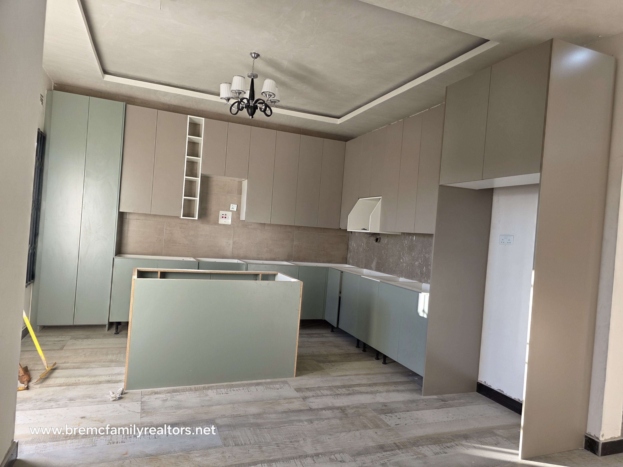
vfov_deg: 58.9
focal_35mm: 23
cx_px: 312
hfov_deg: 73.9
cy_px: 234
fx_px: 414
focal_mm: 6.3
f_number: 1.7
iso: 100
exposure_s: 1/180
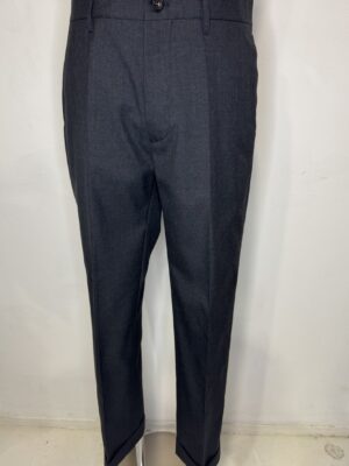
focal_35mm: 24
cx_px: 174
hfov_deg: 56.8
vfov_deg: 71.6
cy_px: 233
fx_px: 323
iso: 125
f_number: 1.78
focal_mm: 6.76
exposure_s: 1/50
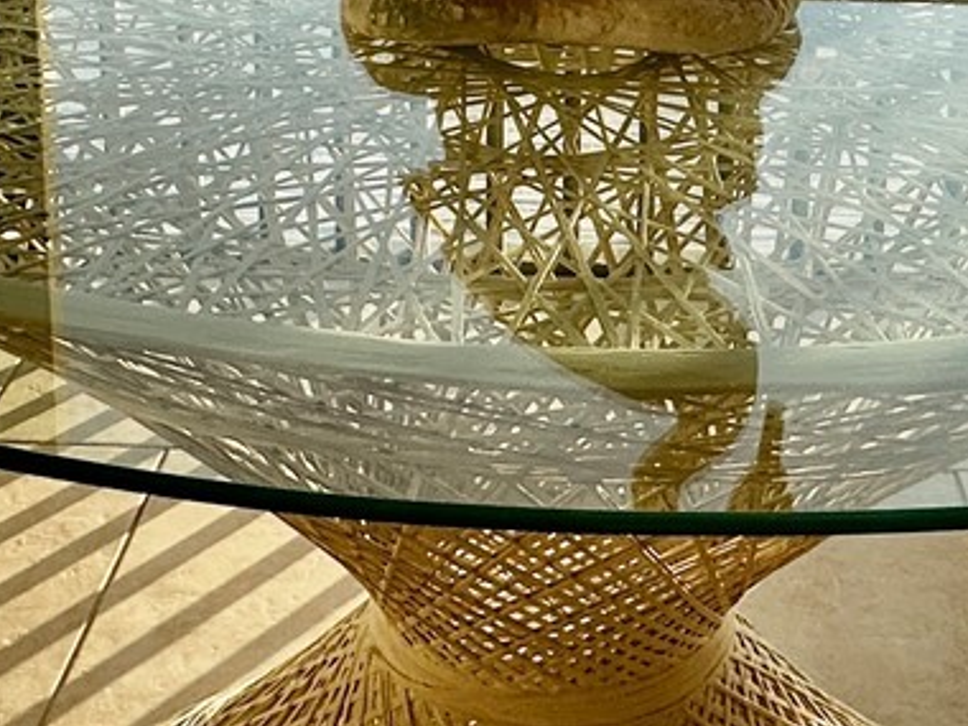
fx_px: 1650
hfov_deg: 32.6
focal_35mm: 59
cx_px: 578
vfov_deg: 22.8
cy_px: -148
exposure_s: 1/842
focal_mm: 2.22
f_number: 2.2
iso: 40
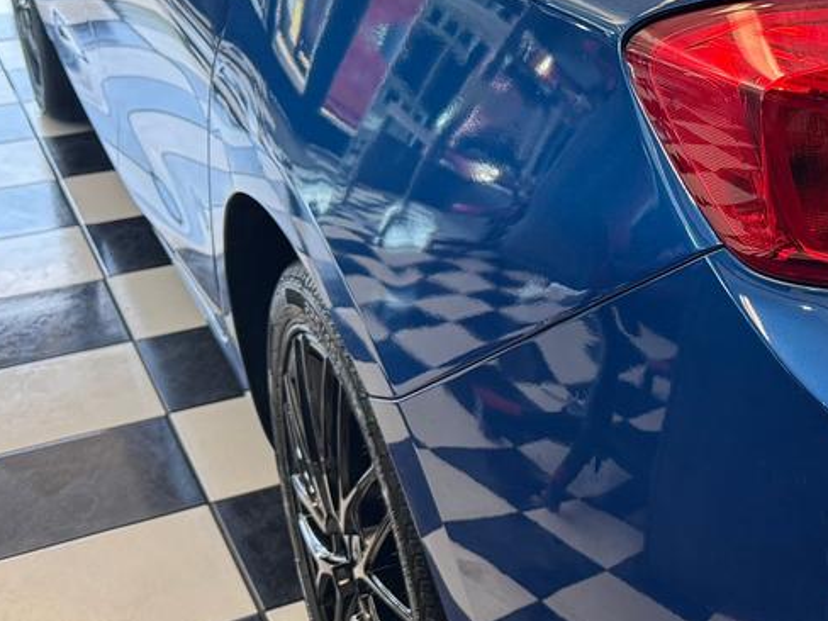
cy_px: 253
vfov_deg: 23.3
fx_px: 1507
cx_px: 982
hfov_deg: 27.3
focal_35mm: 63
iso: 160
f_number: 1.78
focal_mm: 6.76
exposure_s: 1/120
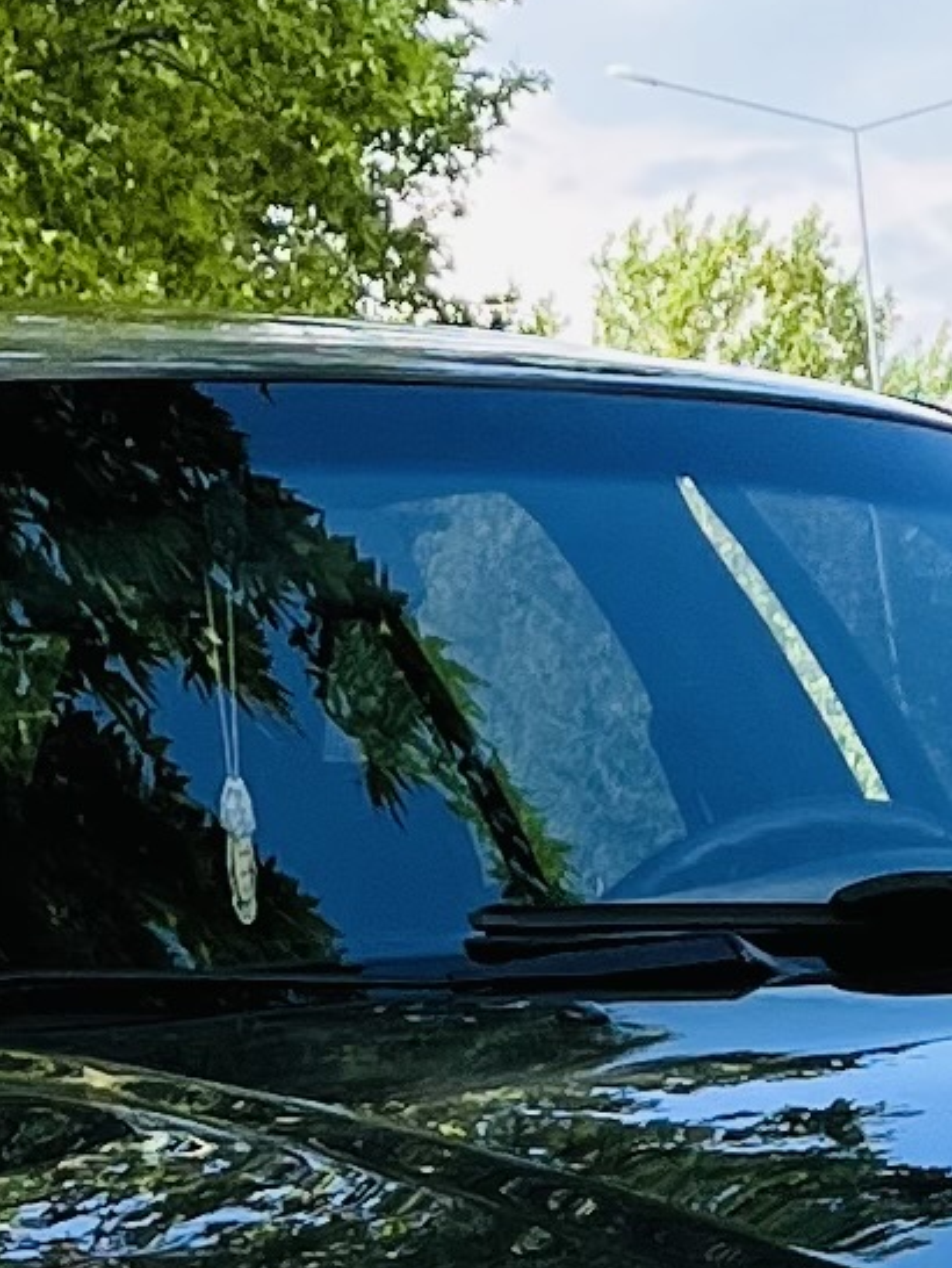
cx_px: 2387
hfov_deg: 7.2
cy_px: 1008
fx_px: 7035
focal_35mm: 192
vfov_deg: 10.3
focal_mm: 5.1
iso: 50
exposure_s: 1/1129
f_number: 1.6
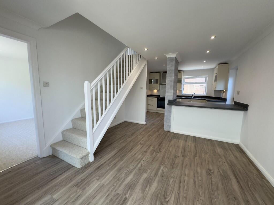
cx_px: 137
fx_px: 111
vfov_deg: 85.7
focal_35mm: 14
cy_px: 102
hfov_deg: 102.1
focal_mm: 2.22
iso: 64
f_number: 2.2
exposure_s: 1/100
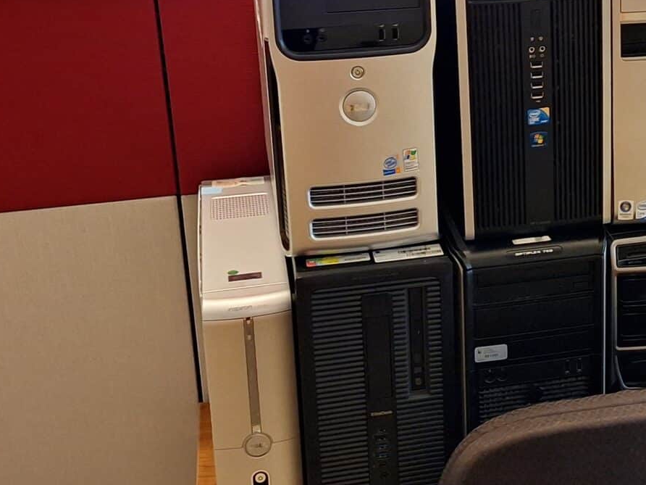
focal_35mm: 66
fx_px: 1232
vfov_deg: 22.1
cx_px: 548
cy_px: 131
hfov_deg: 28.5
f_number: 1.8
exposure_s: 1/40
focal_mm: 5.54
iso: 125
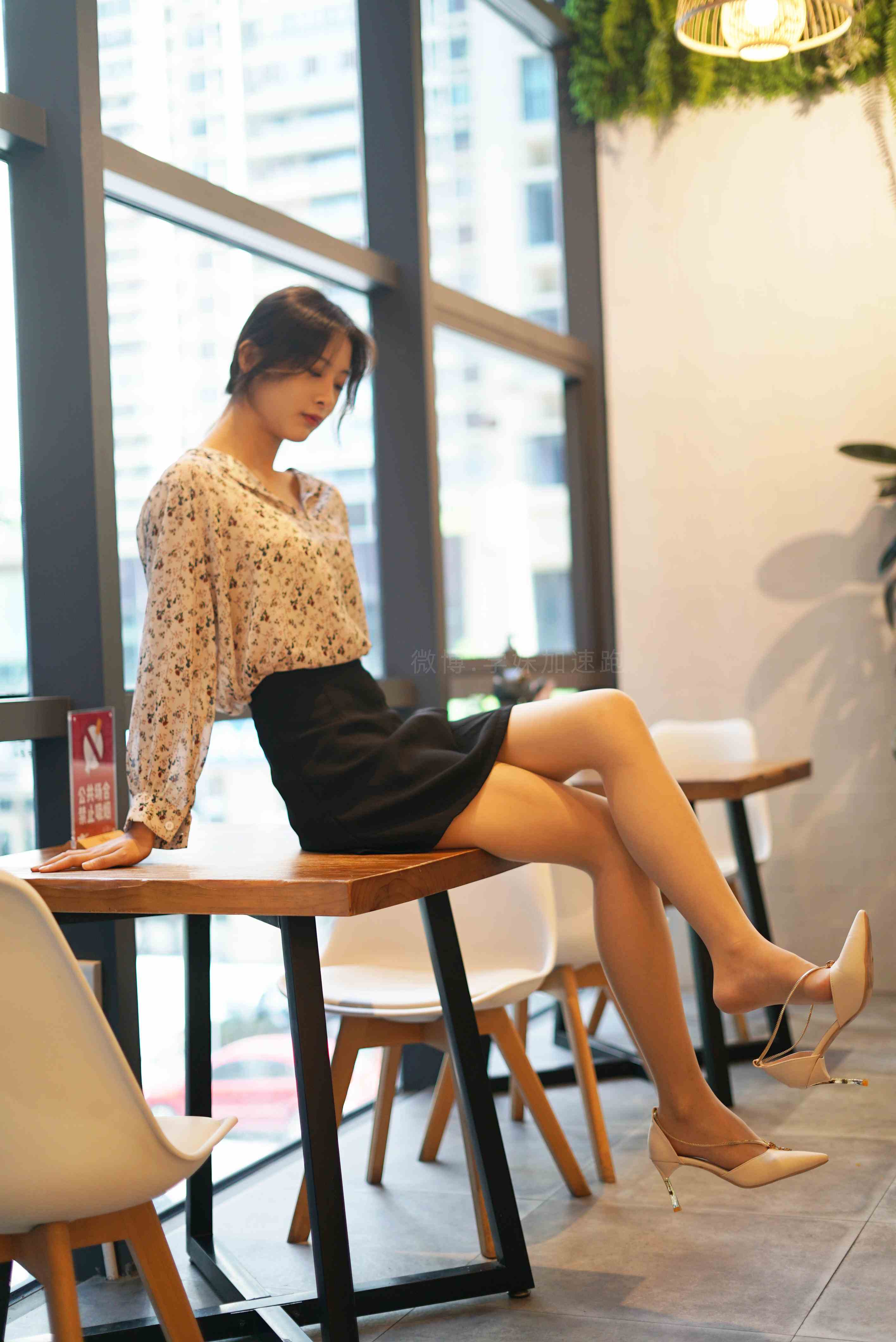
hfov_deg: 27.0
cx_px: 448
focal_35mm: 50
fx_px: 1864
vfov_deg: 39.6
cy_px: 671
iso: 250
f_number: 1.8
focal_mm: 50
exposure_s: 1/160
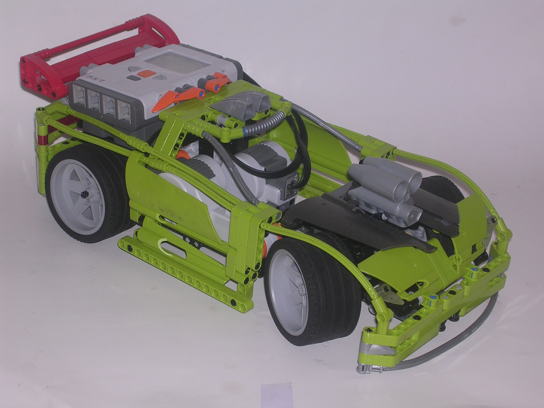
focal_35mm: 91
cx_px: 272
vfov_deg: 16.2
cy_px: 204
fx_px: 1430
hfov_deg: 21.5
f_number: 4.3
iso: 100
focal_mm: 13.7
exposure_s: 1/60.1
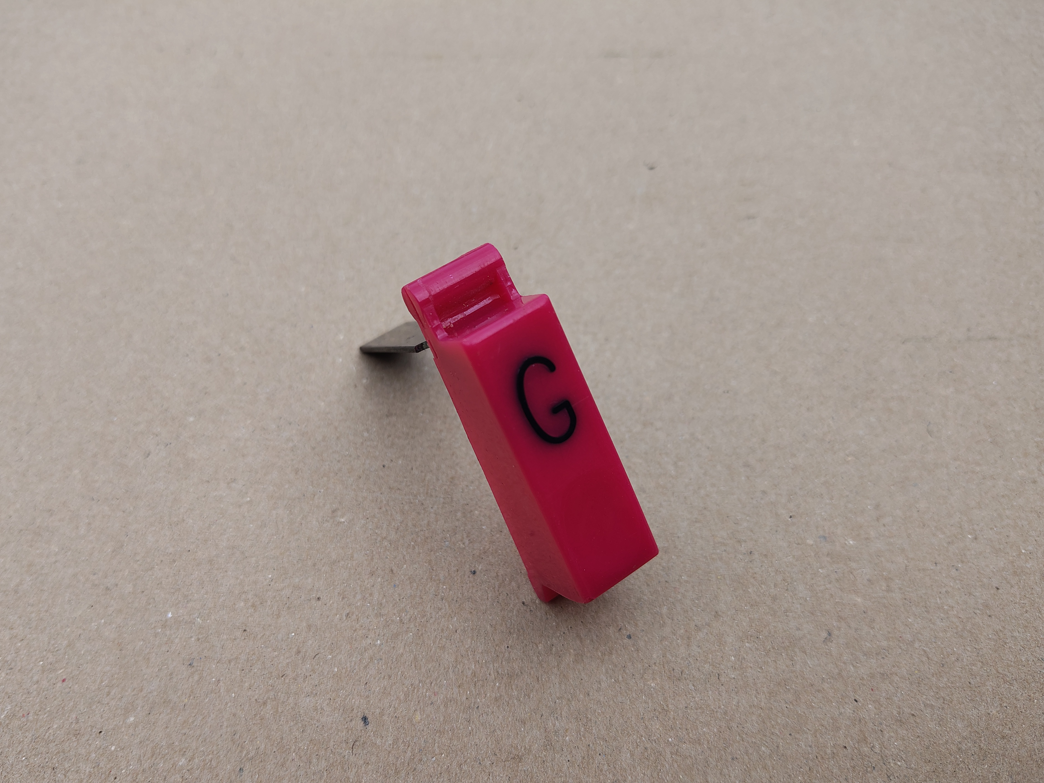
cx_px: 491
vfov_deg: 53.0
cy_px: 423
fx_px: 784
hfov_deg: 67.2
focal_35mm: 26
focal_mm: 5.56
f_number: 1.8
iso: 100
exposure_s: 1/554
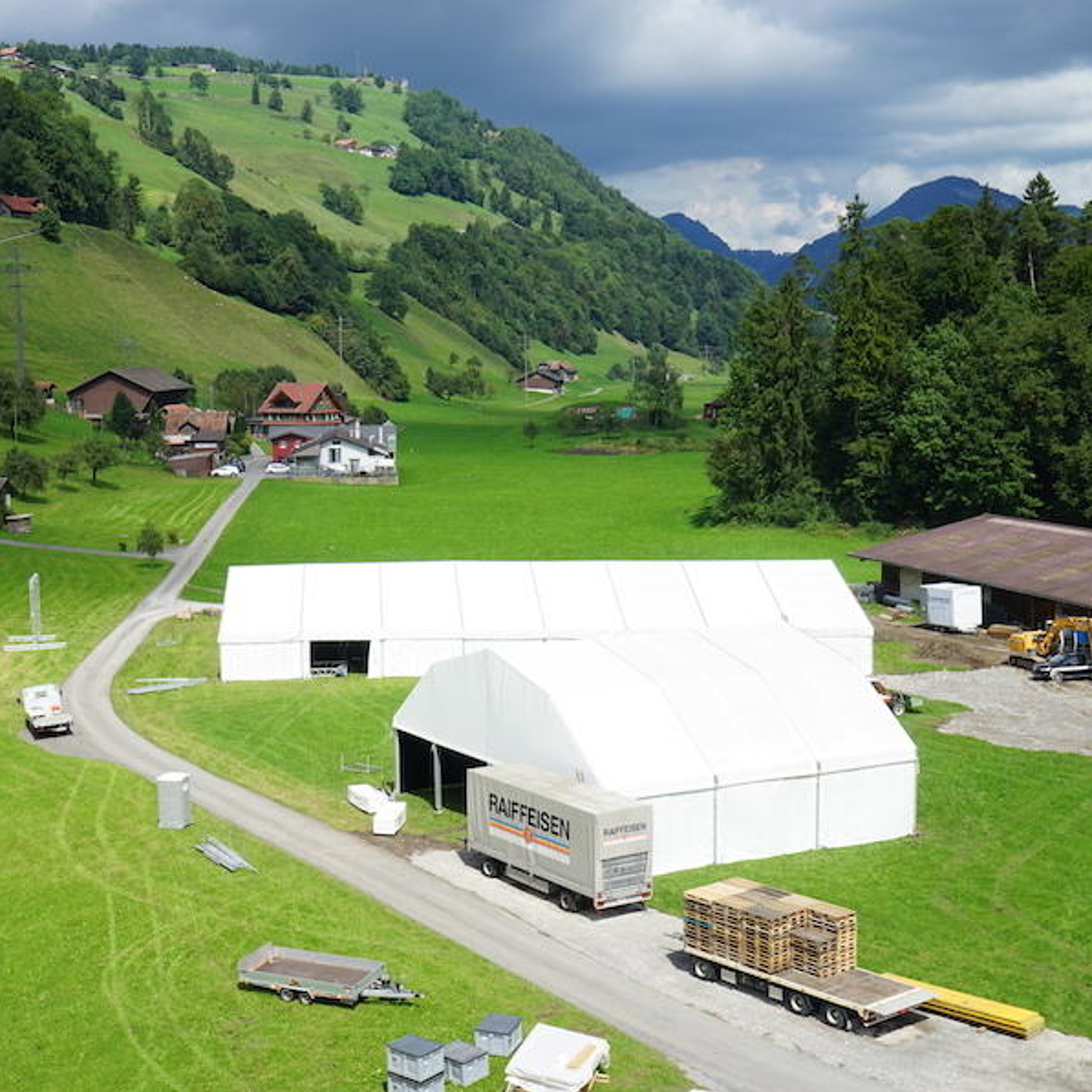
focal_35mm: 50
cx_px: 307
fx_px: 1785
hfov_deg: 33.5
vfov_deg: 34.0
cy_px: 547
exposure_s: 1/80
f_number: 14
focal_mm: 39
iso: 100
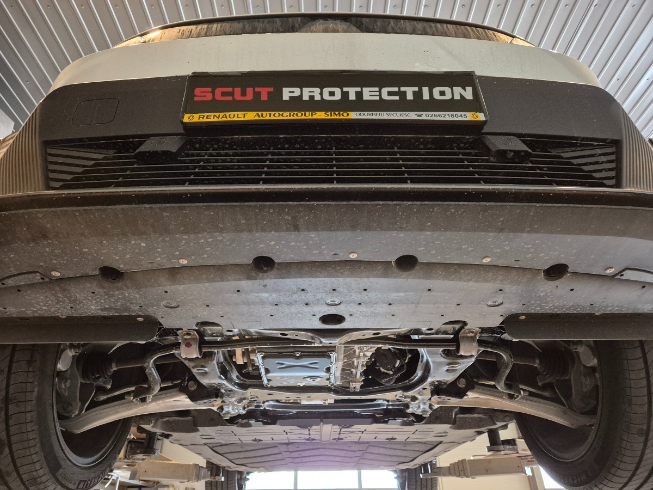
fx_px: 434
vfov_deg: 58.9
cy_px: 245
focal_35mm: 23
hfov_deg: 73.9
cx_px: 326
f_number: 1.8
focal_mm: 5.4
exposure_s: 1/50
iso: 1250
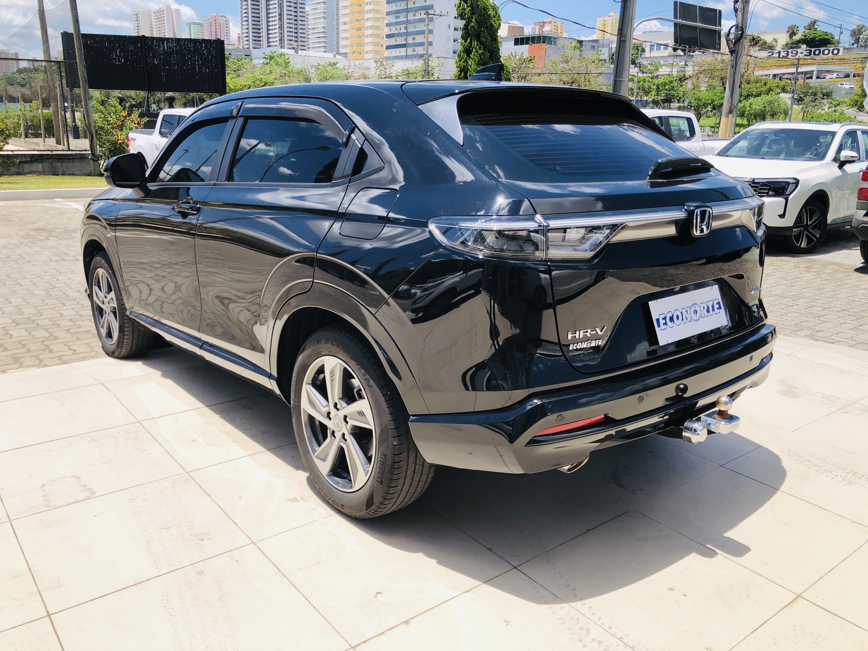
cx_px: 434
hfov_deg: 63.4
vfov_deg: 49.7
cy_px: 326
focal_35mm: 28
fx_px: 702
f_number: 1.8
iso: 20
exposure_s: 1/1779
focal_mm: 3.99
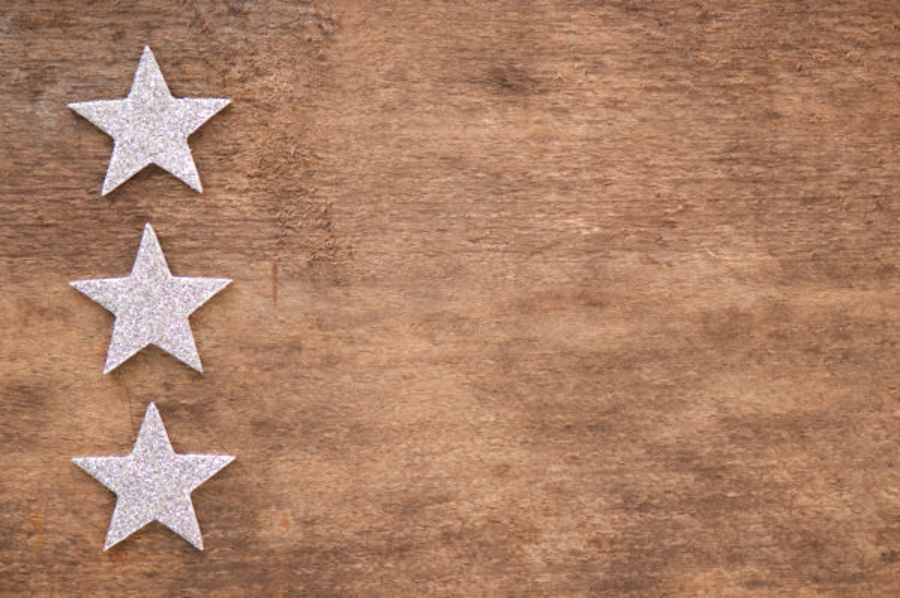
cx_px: 450
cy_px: 299
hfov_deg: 13.1
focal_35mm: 158
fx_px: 3934
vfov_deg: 8.7
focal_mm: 105
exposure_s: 1/200
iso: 200
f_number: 3
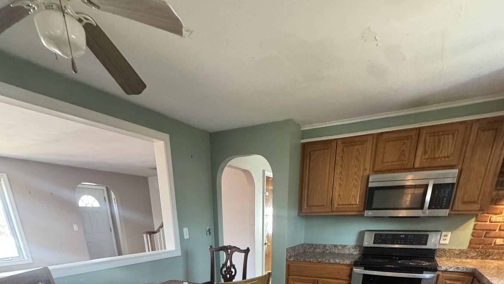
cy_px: 330
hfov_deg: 83.8
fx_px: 281
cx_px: 250
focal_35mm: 21
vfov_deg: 40.3
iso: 800
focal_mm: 2.22
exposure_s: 1/60
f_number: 2.2
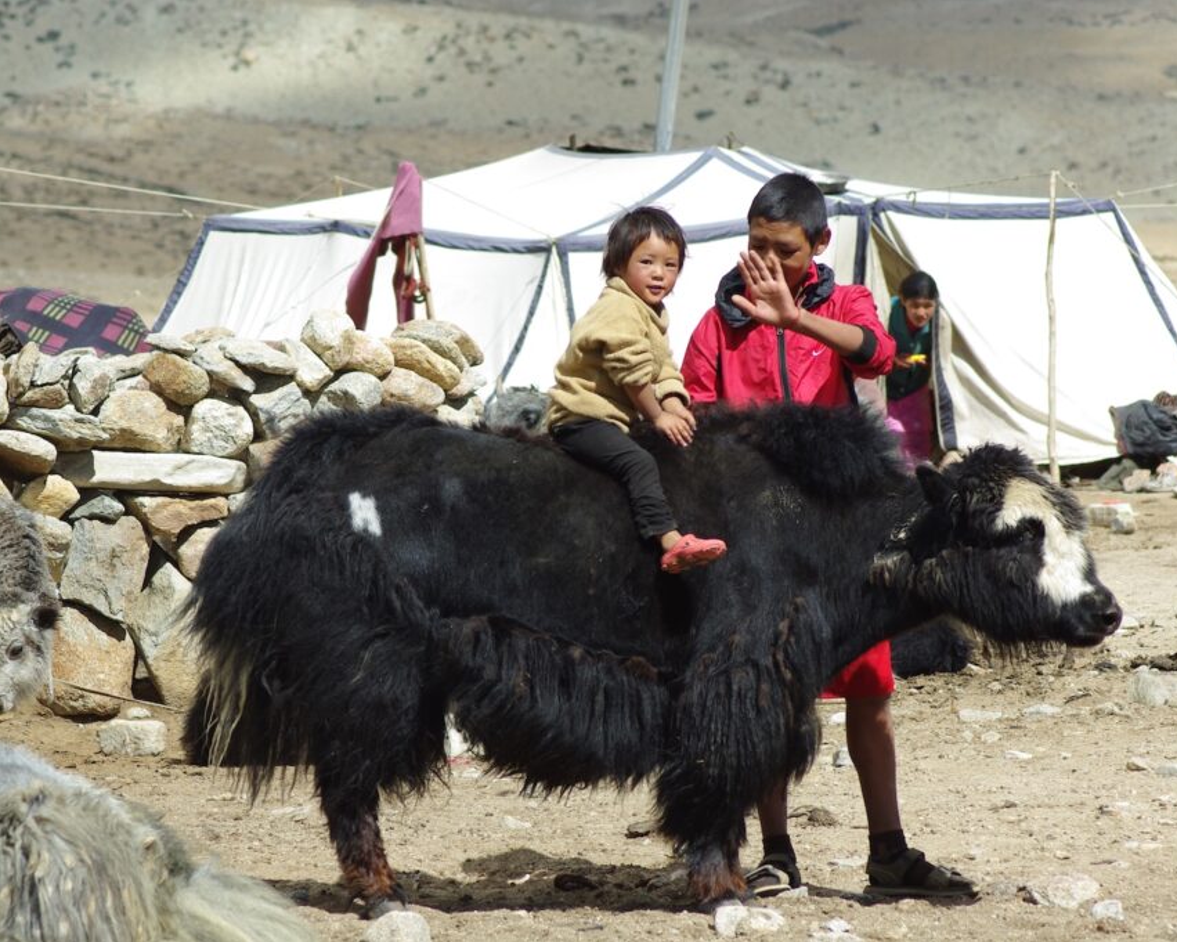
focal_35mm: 225
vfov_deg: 6.9
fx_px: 7839
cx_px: 640
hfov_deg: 8.6
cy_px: 472
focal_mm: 133
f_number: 8
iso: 100
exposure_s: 1/250
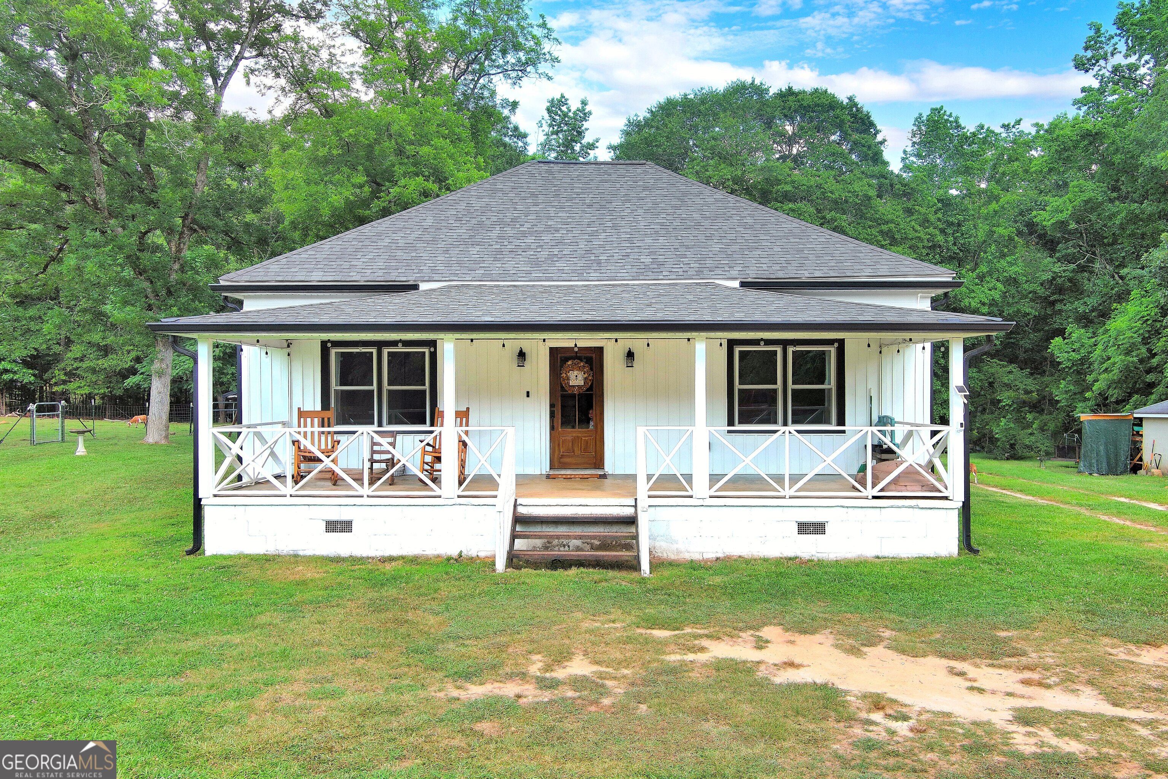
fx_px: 941
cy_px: 390
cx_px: 584
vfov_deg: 45.0
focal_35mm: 29
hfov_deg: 63.7
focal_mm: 10.57
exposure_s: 1/561
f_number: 2.8
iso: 100
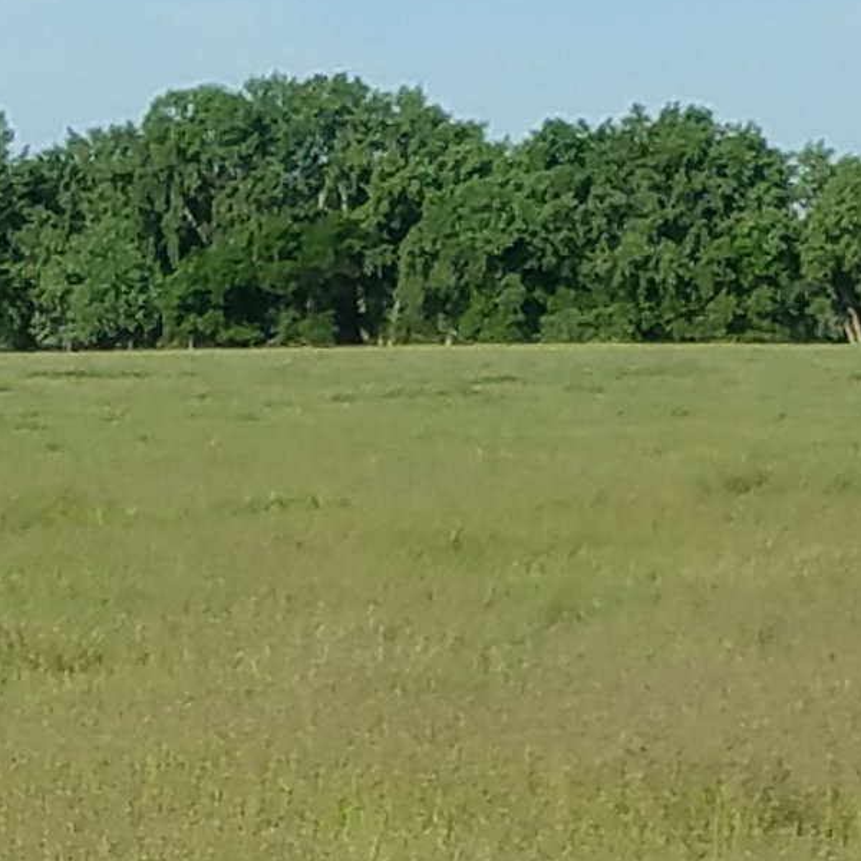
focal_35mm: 58
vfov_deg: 28.6
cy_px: 748
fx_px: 1632
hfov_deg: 27.7
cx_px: -21
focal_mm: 4.2
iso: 50
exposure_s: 1/3512
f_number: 1.7
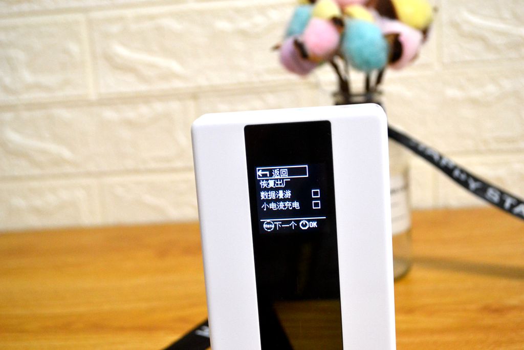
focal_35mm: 52
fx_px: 764
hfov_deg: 37.8
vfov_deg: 25.8
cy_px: 175
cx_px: 262
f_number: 5
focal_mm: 35
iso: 1250
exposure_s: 1/60
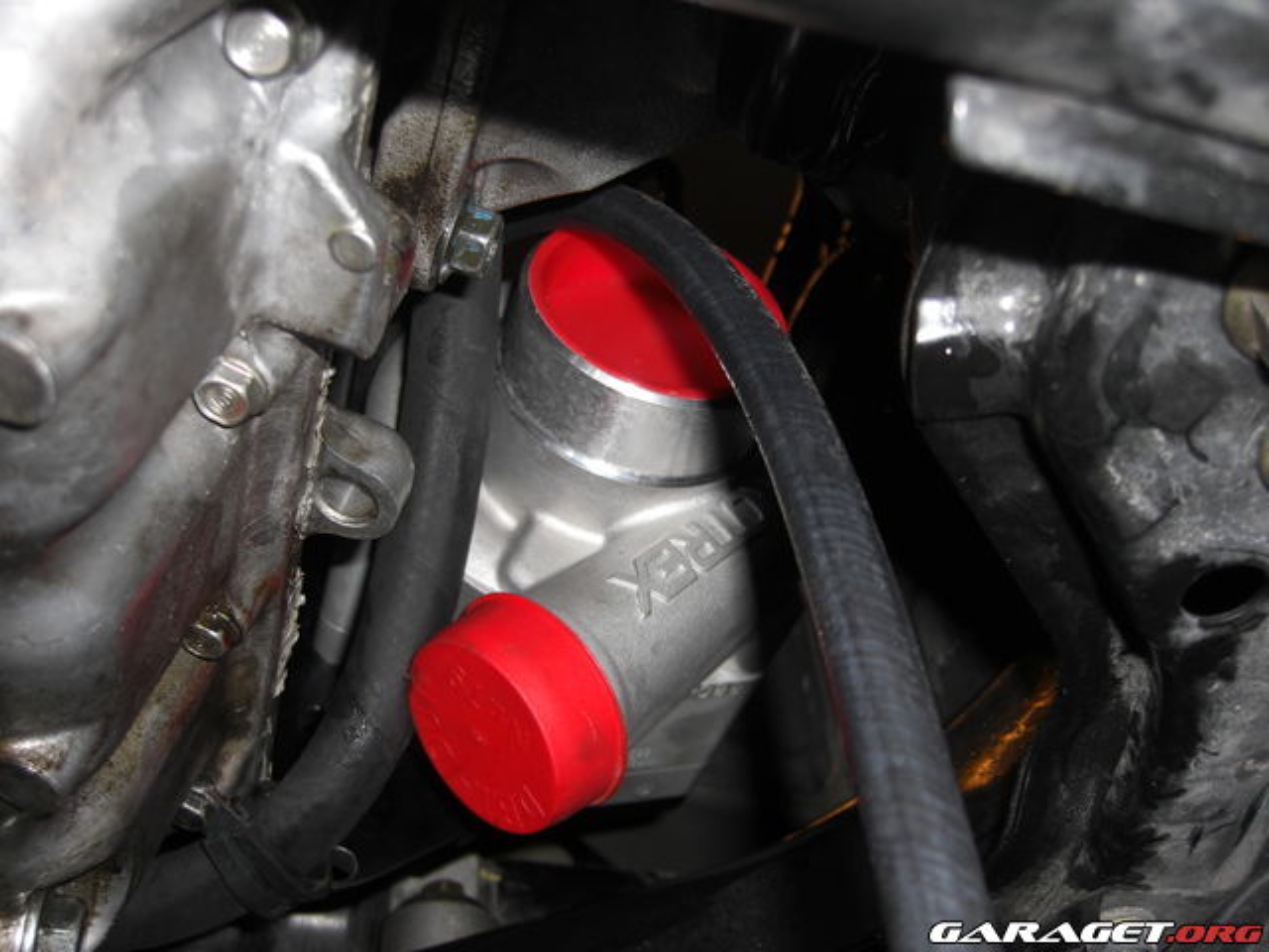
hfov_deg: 49.0
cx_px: 634
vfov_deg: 37.7
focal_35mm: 38
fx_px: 1393
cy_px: 476
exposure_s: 1/60
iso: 80
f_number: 2.8
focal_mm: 7.9
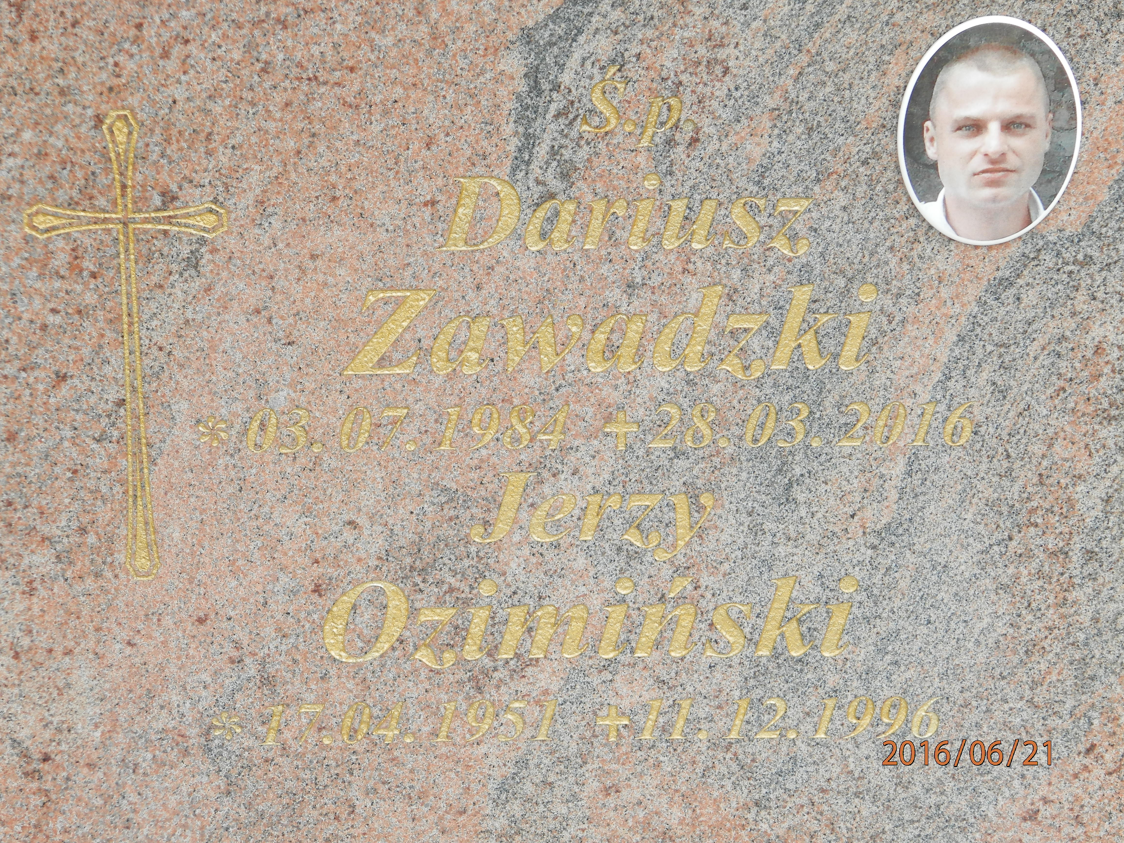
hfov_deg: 18.5
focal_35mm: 106
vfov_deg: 14.0
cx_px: 562
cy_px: 422
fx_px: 3442
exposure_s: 1/125
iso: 80
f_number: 4.5
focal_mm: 19
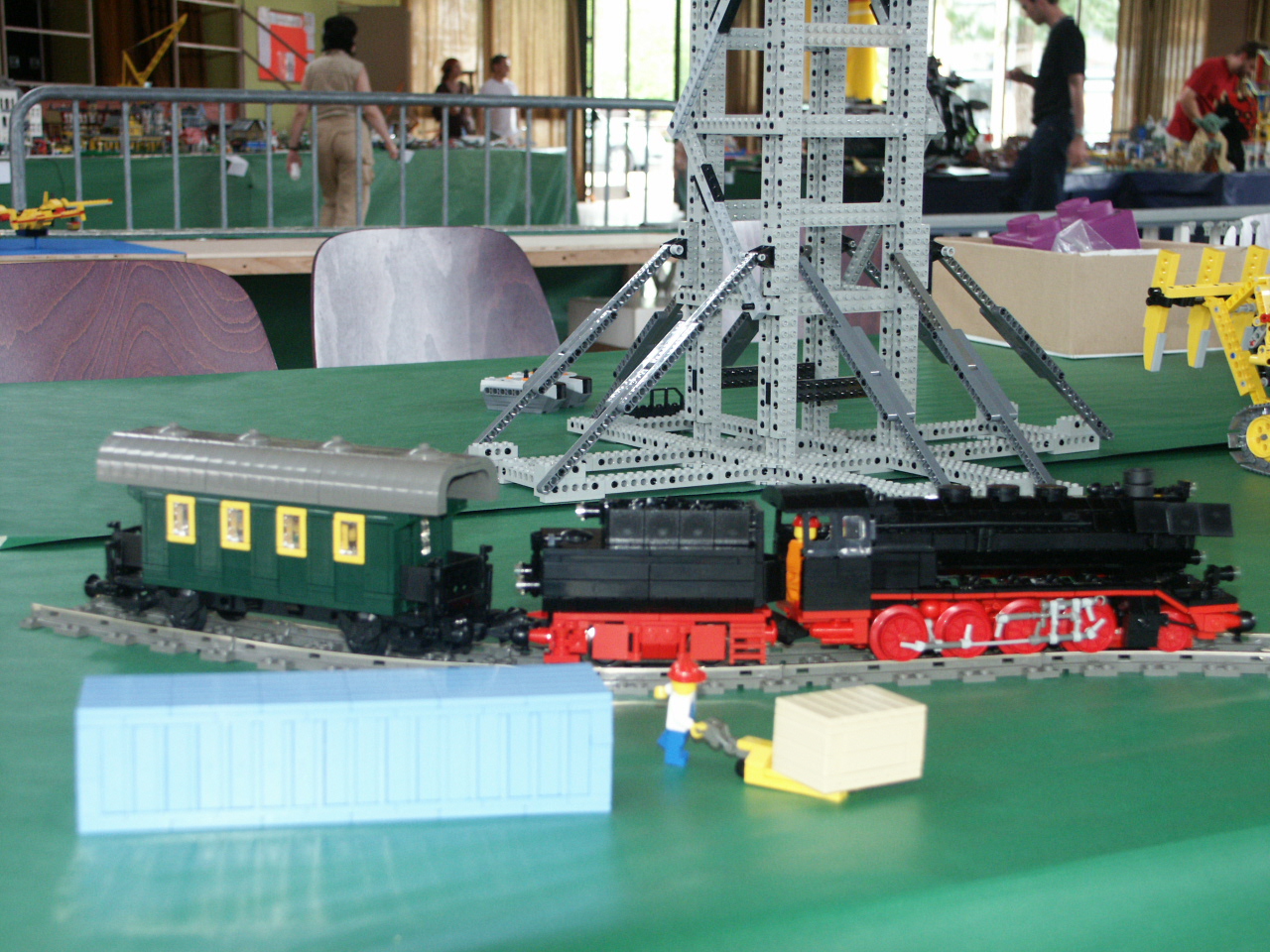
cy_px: 476
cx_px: 635
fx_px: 2018
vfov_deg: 26.6
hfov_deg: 34.9
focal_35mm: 55
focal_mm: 14.36
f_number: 3.5
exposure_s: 1/60
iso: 200
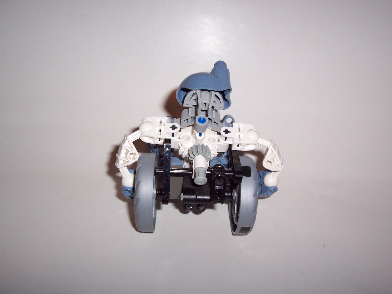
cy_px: 147
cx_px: 196
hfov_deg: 50.1
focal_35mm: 37
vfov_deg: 38.7
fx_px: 419
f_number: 2.8
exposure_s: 1/60
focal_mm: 5.6
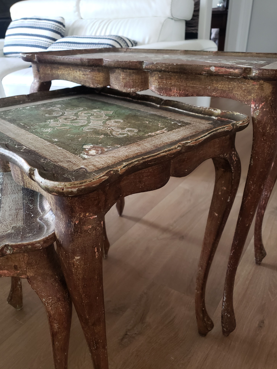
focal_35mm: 27
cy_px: 185
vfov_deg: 65.3
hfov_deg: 51.4
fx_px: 288
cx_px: 140
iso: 250
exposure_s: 1/50
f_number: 1.5
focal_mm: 4.3
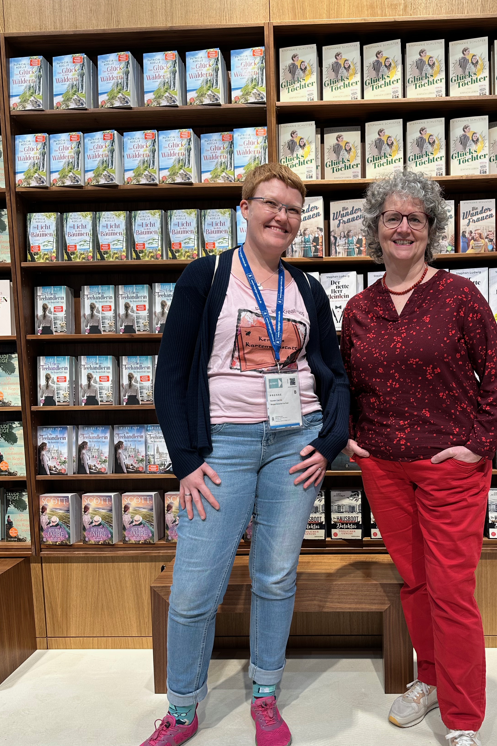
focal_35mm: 31
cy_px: 405
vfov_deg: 60.2
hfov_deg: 41.7
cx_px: 335
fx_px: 642
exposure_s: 1/100
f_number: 1.78
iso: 80
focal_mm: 6.86
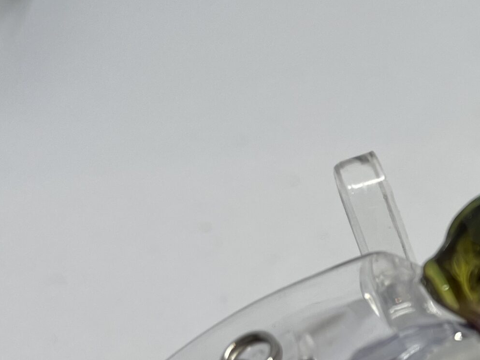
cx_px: 607
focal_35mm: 67
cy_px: 368
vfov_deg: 21.1
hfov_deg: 25.4
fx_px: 929
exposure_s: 1/177
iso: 32
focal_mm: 4.2
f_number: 1.6
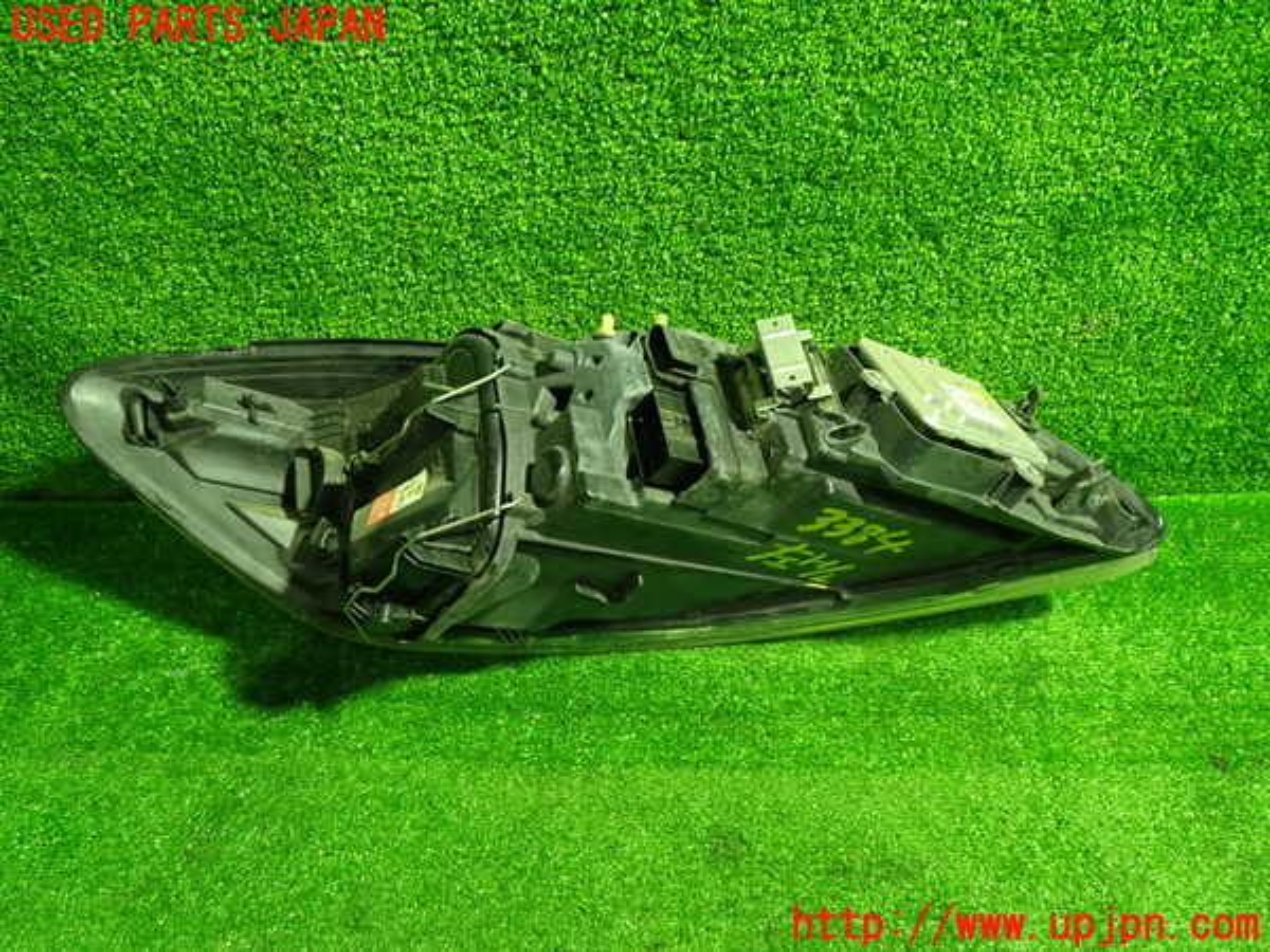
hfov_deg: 60.0
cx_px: 635
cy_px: 476
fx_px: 1101
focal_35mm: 30
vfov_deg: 46.8
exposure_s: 1/30
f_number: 2.3
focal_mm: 5.4
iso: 500
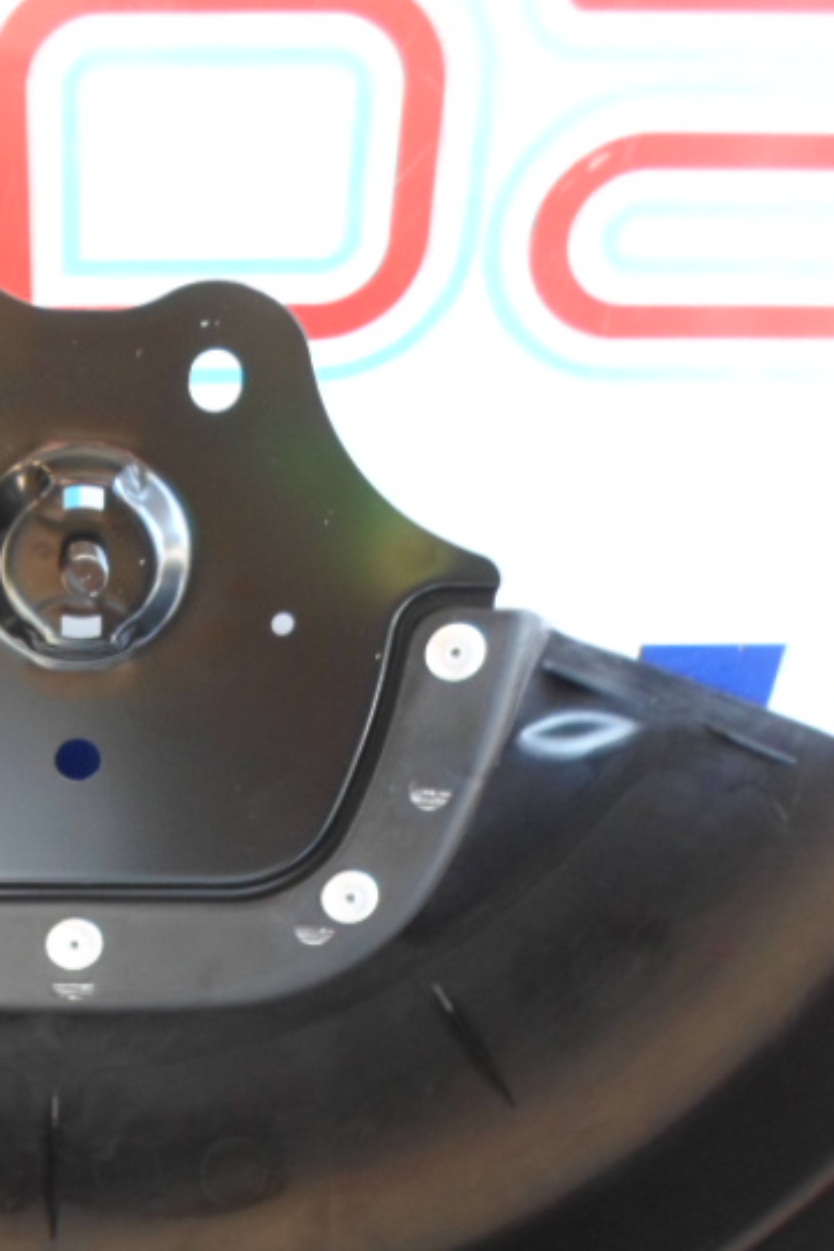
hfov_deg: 26.6
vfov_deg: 40.0
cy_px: 799
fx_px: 1703
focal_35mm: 49
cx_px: 90
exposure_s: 1/30
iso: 100
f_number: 2.5
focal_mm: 4.5
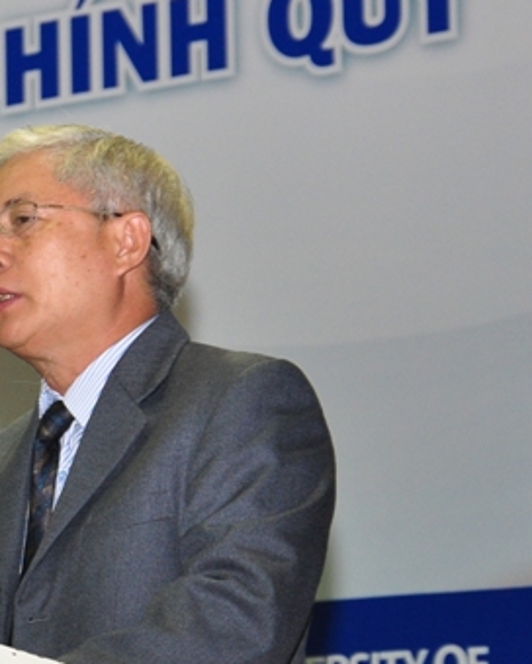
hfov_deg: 6.6
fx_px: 4566
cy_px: 302
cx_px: -141
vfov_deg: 8.3
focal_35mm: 232
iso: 800
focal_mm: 70
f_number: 5.6
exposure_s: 1/60
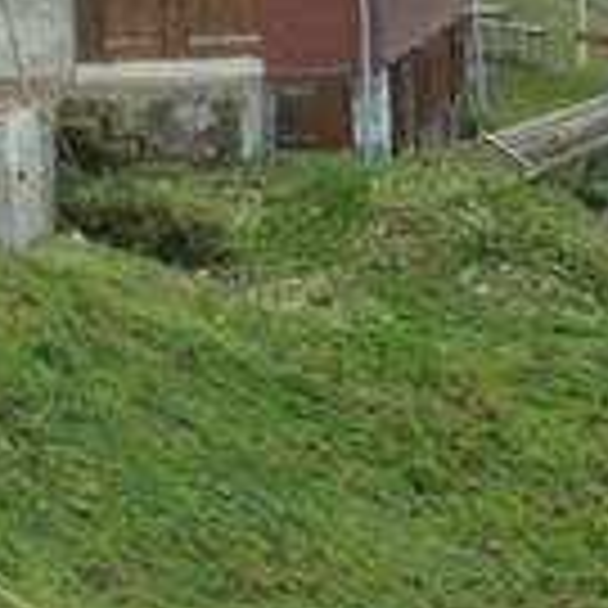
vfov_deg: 5.4
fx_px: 6419
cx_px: 50
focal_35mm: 323
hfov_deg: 5.4
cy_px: -158
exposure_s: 1/30
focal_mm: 12.91
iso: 50
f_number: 5
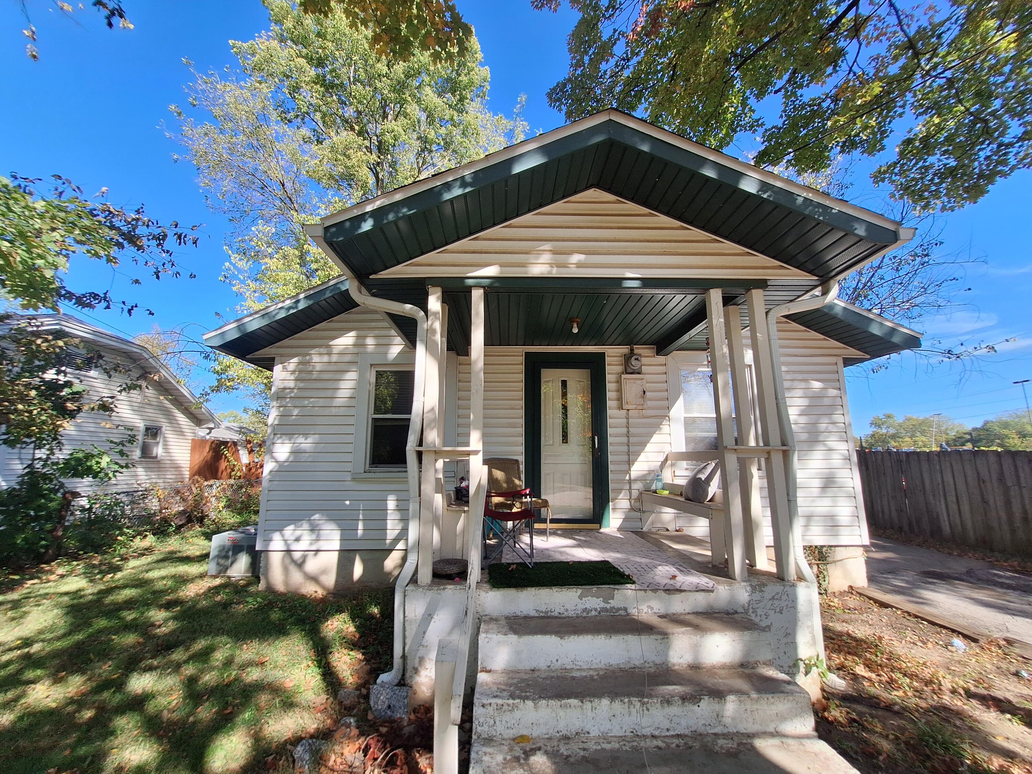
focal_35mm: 13
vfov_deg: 89.9
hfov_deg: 106.2
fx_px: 388
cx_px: 516
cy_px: 387
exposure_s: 1/875
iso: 40
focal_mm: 1.74
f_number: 2.2
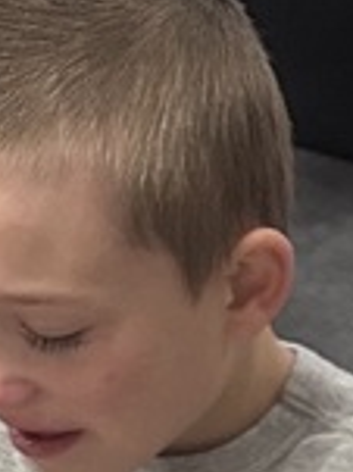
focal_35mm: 163
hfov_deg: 7.6
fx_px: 2219
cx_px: 1171
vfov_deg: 10.3
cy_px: 1182
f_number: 1.78
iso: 400
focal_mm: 6.86
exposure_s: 1/60
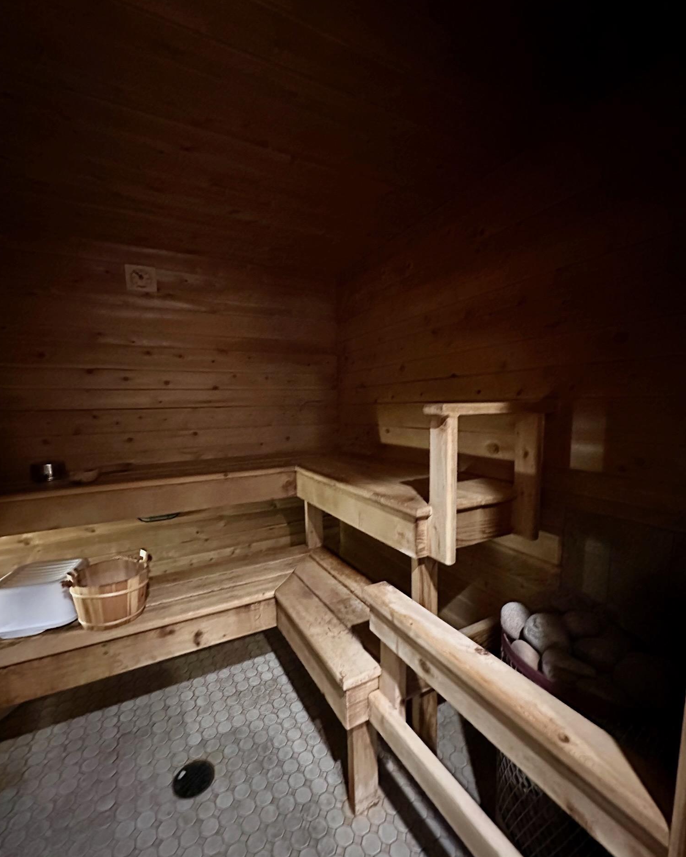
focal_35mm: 15
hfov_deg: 84.0
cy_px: 451
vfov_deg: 96.7
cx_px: 334
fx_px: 381
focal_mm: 2.22
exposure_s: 1/30
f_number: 2.2
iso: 2000
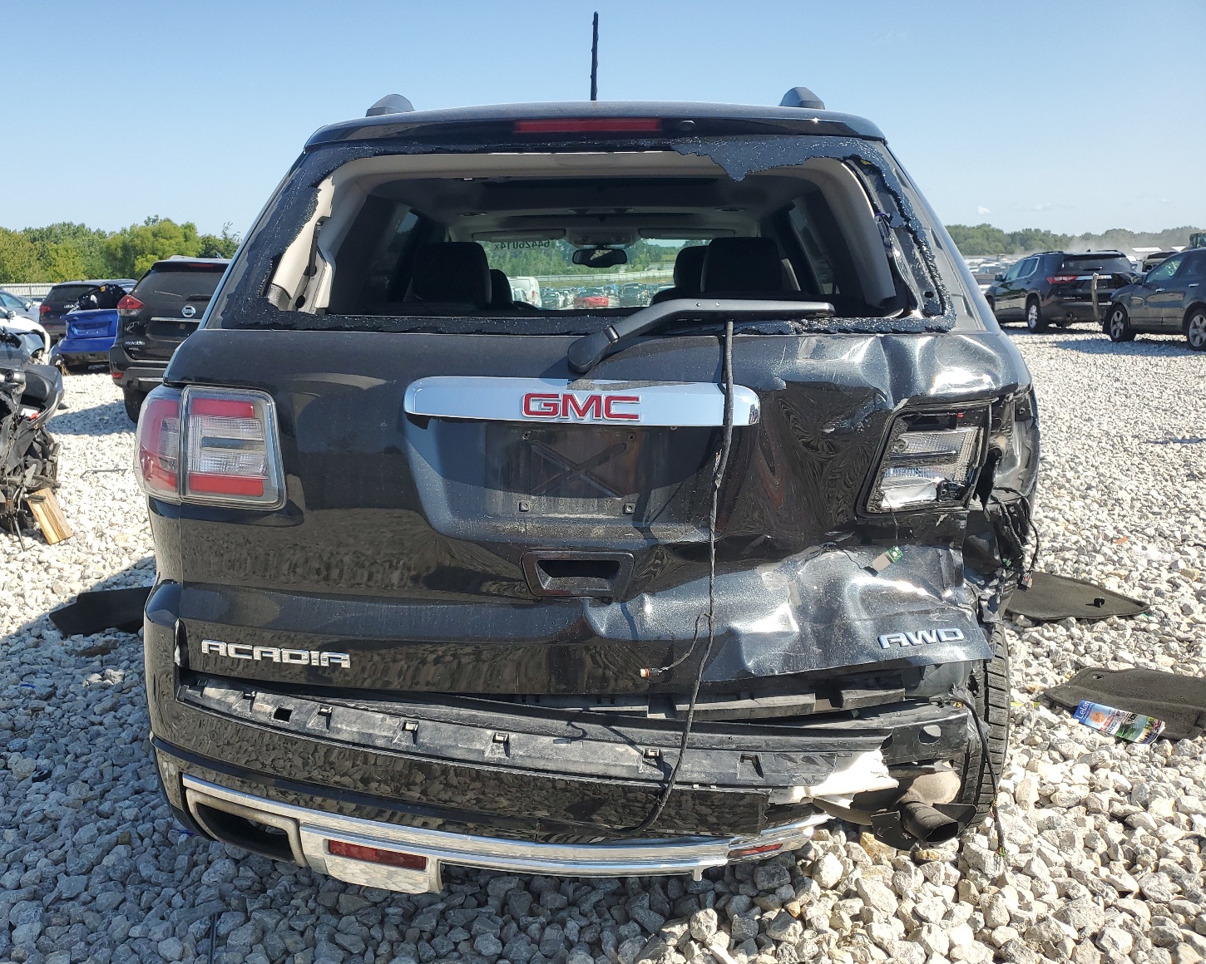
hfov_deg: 62.1
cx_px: 546
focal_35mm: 28
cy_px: 494
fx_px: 999
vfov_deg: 51.5
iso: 50
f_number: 1.5
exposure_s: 1/2000
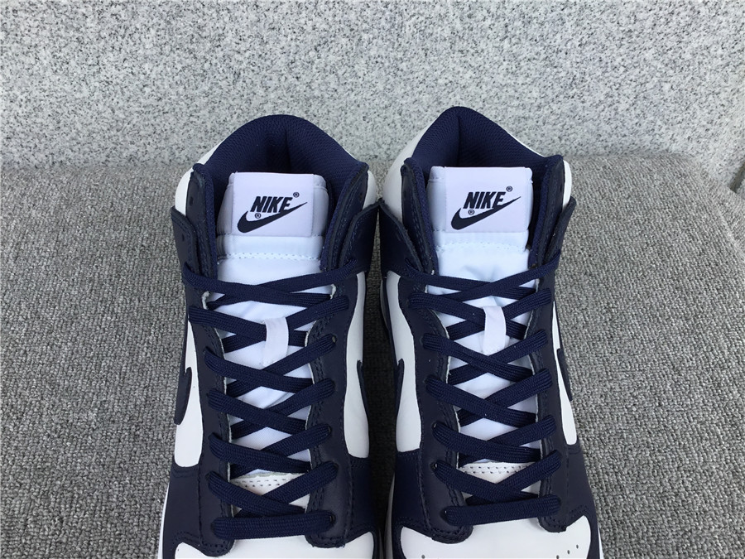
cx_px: 372
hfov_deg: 58.4
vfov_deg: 45.4
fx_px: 667
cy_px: 280
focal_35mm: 31
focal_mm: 3.3
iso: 25
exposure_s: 1/342
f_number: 2.4
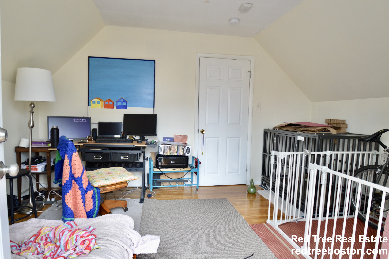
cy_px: 130
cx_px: 194
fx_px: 194
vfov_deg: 67.3
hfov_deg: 90.0
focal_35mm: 18
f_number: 4
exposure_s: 1/60
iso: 400
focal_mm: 12
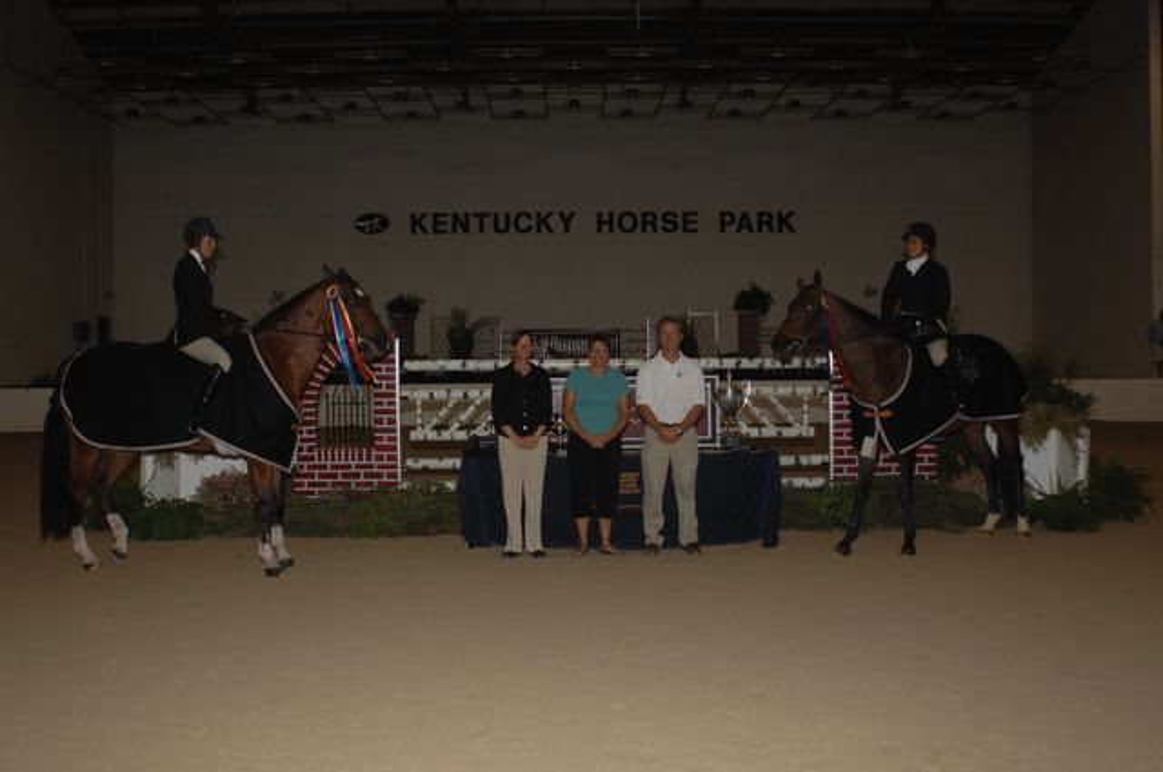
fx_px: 1355
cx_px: 582
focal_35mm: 42
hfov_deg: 46.5
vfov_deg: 31.8
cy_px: 386
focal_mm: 28
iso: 200
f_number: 3.5
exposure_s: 1/125
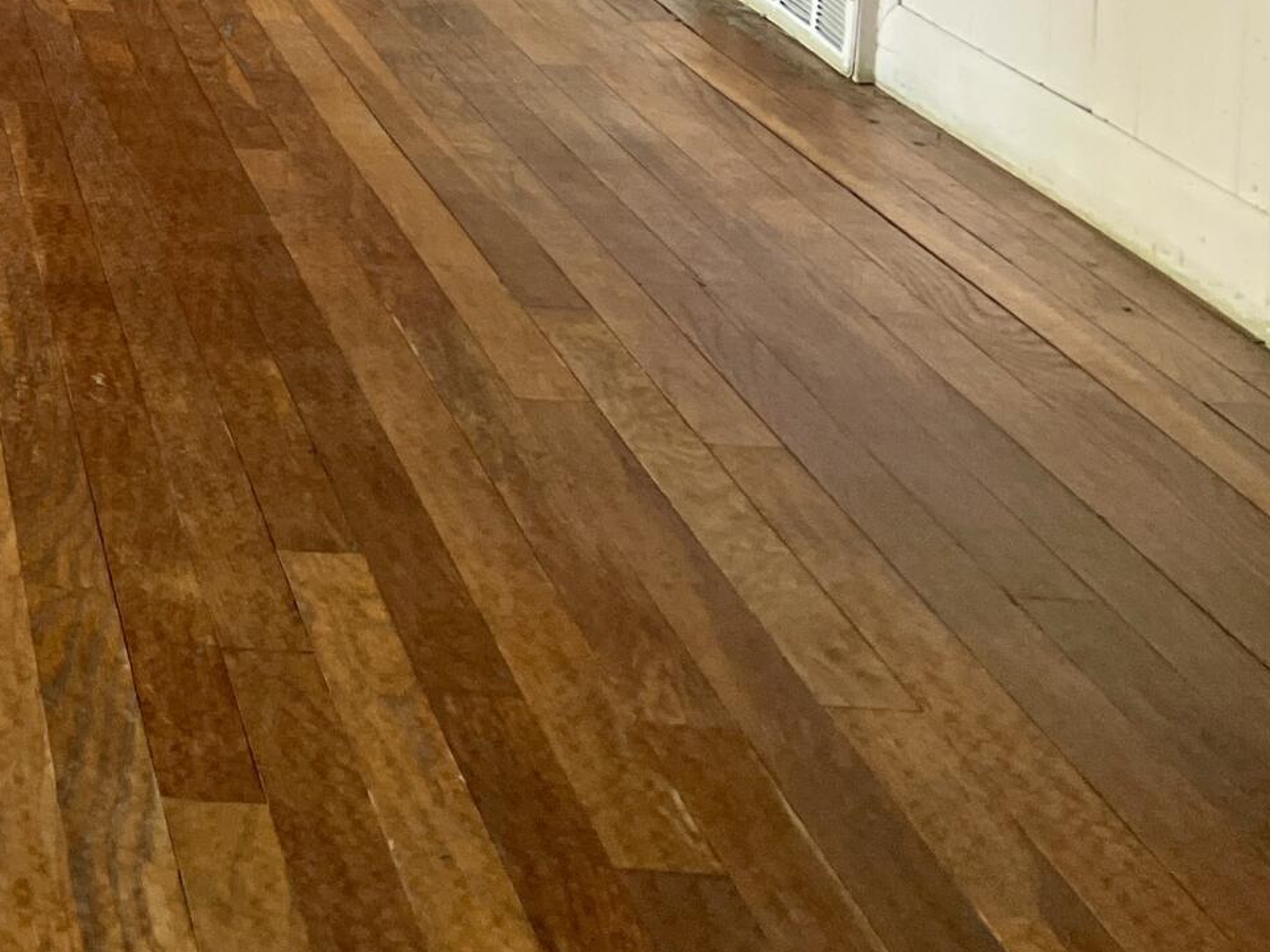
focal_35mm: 81
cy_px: -320
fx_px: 2971
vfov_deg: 17.0
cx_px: -547
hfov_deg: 21.0
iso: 125
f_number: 1.5
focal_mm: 5.7
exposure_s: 1/105
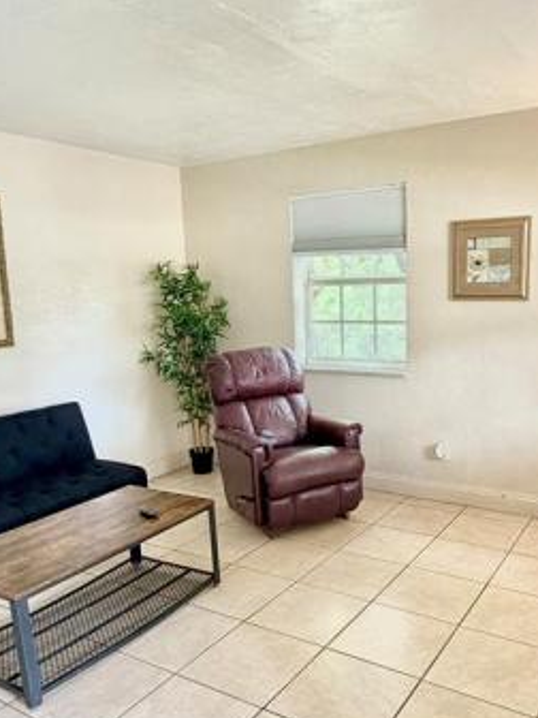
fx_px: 622
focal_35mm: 30
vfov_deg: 59.9
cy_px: 389
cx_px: 327
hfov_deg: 46.5
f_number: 2.2
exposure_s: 1/60
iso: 250
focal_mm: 2.22
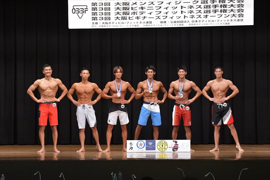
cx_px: 135
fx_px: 922
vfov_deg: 11.1
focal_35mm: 123
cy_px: 90
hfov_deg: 16.7
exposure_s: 1/400
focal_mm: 82
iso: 6400
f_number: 5.6
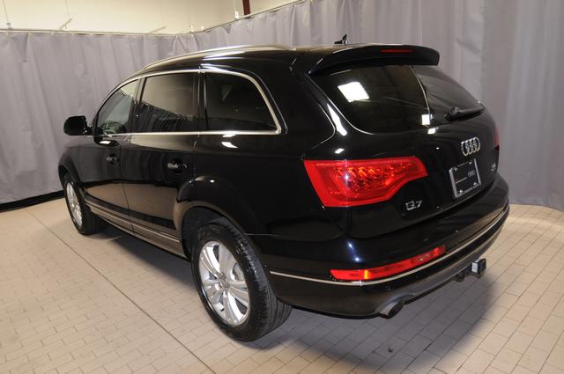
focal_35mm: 24
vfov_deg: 53.0
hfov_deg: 73.8
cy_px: 187
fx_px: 376
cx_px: 282
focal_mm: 16
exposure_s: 1/60
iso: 1000
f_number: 4
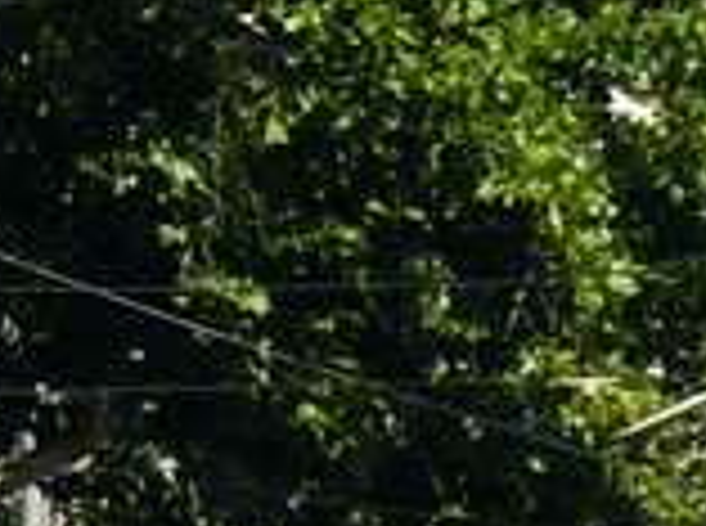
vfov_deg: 2.0
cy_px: 614
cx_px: -216
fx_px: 15160
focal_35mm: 745
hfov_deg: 2.7
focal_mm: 19
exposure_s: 1/320
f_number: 6.3
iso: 100
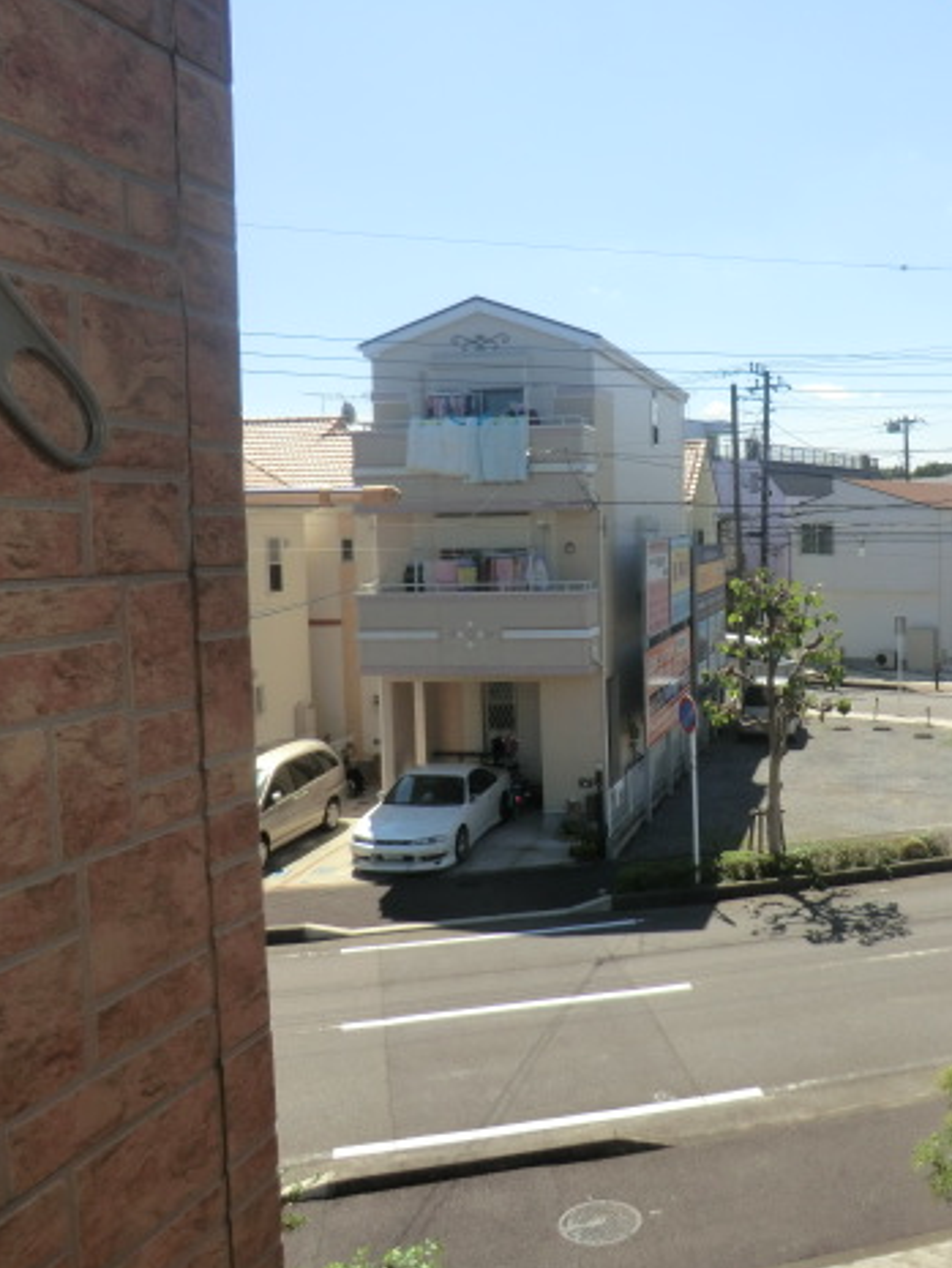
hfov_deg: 41.2
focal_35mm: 33
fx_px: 1210
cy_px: 622
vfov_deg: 55.3
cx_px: 756
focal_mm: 4.3
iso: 80
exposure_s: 1/800
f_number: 3.2
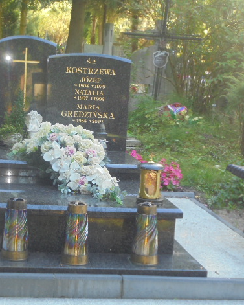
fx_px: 587
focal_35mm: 65
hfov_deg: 23.4
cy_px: 155
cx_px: 79
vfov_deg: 29.1
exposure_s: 1/30
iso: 200
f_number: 4.8
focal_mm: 8.9
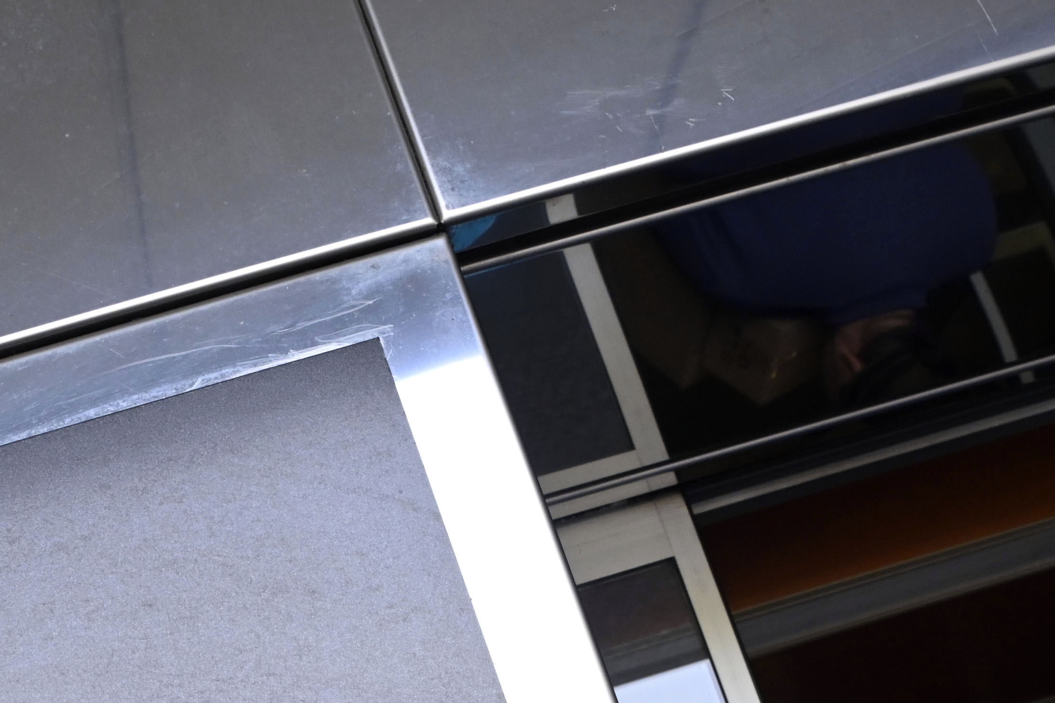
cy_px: 809
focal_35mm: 79
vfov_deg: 16.6
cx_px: 344
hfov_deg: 25.5
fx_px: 2315
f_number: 7.1
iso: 1600
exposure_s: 1/200
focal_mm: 29
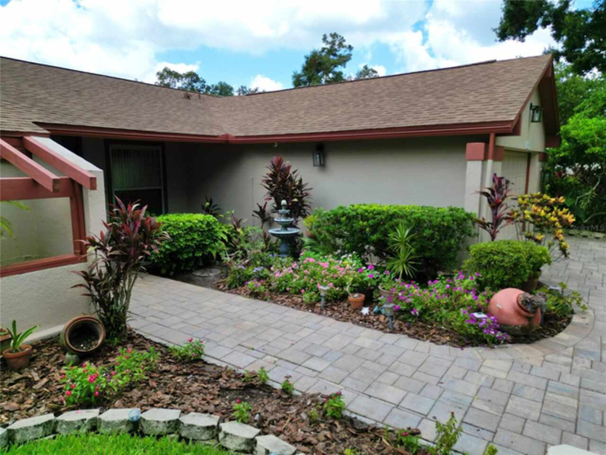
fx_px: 420
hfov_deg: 71.6
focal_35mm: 24
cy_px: 228
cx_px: 303
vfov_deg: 56.8
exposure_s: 1/2500
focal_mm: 6.72
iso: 110
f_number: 1.7
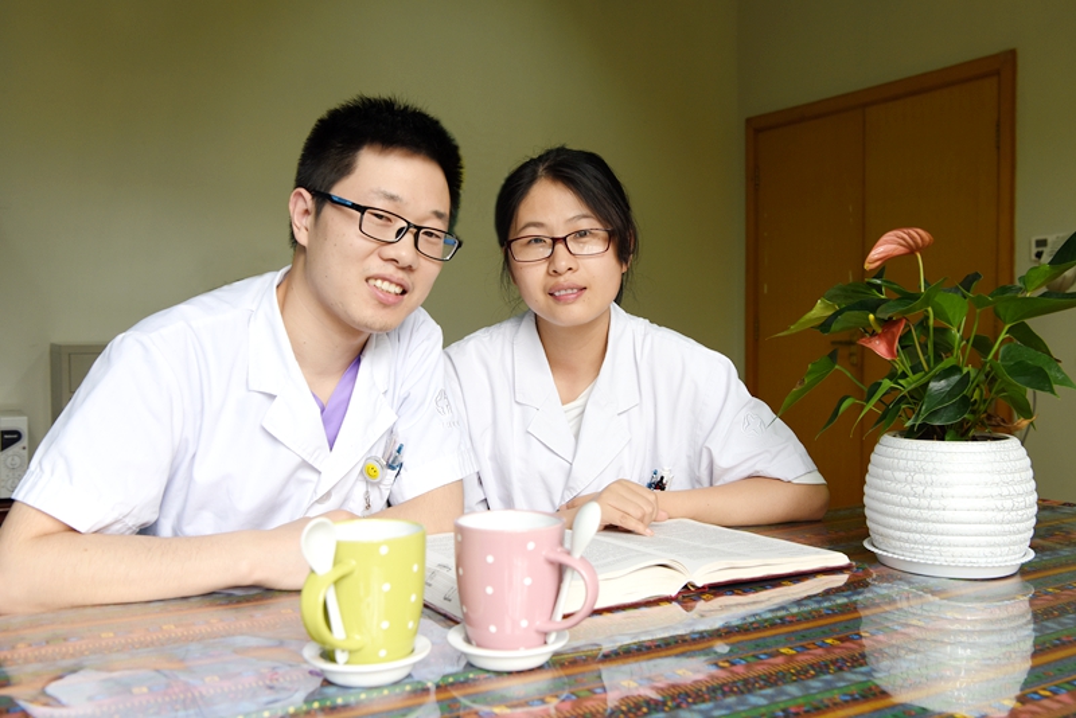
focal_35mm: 32
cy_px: 359
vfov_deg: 41.1
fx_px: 957
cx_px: 538
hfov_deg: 58.7
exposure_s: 1/125
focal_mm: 32
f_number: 5.6
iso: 400
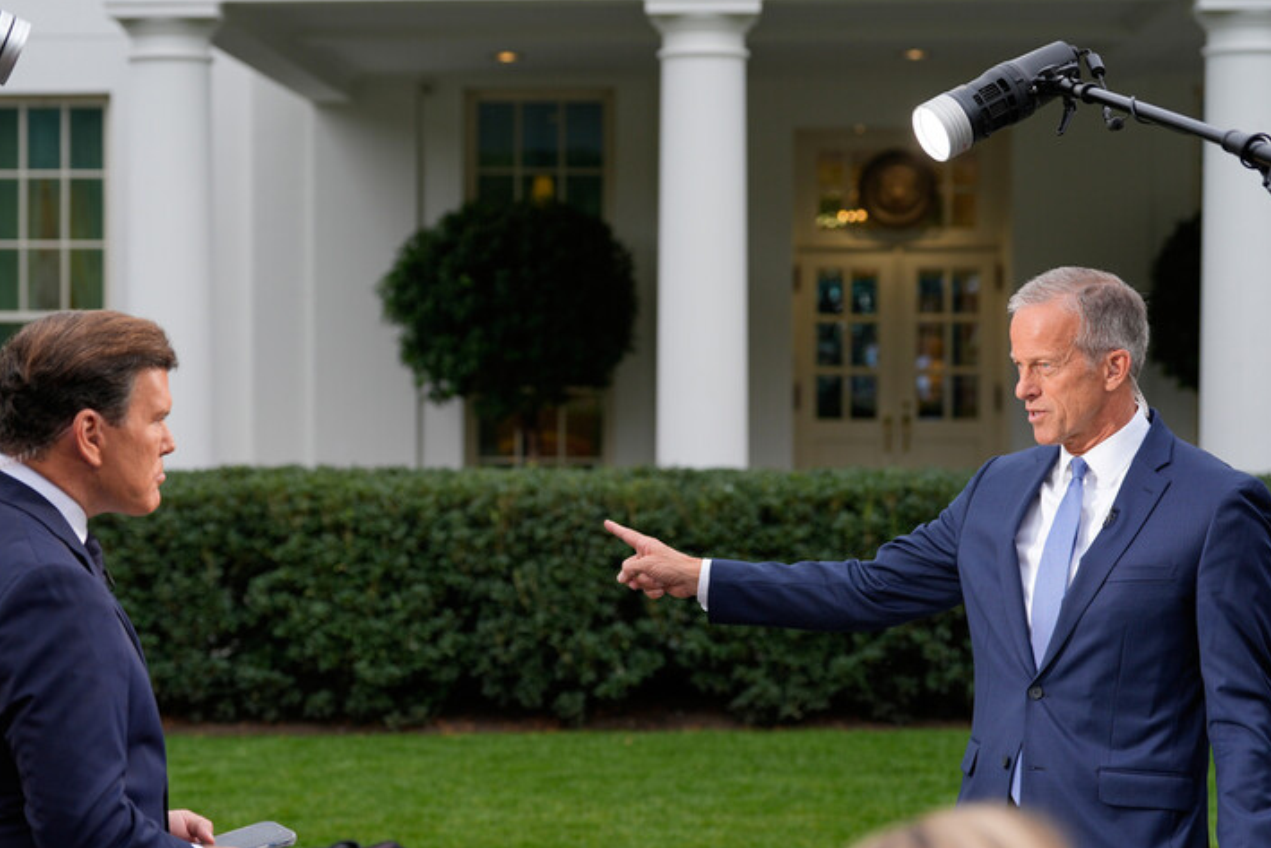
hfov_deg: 25.7
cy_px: 425
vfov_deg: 17.3
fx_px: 2790
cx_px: 561
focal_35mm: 79
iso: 320
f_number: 3.5
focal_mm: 70
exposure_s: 1/320
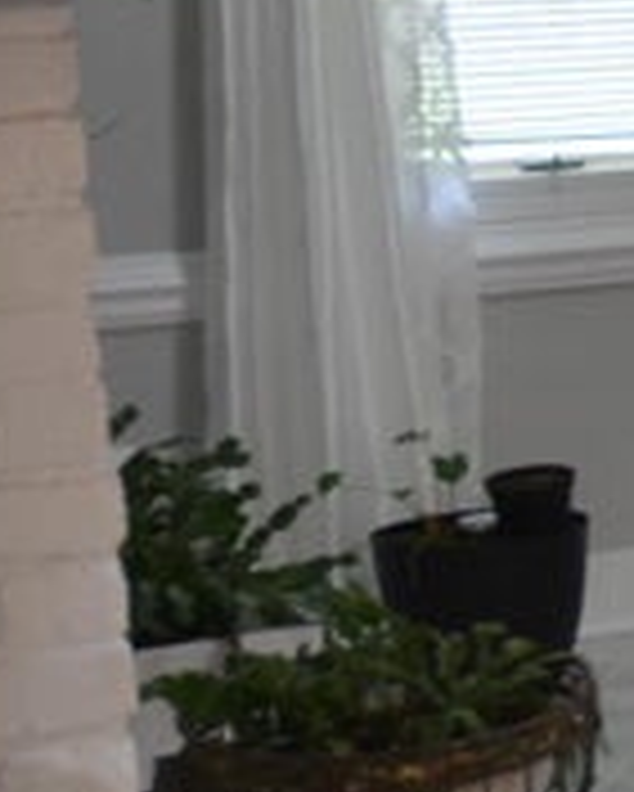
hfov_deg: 8.7
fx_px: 3257
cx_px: 2037
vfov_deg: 13.7
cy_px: 104
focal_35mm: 139
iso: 400
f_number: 4
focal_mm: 18
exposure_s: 1/60
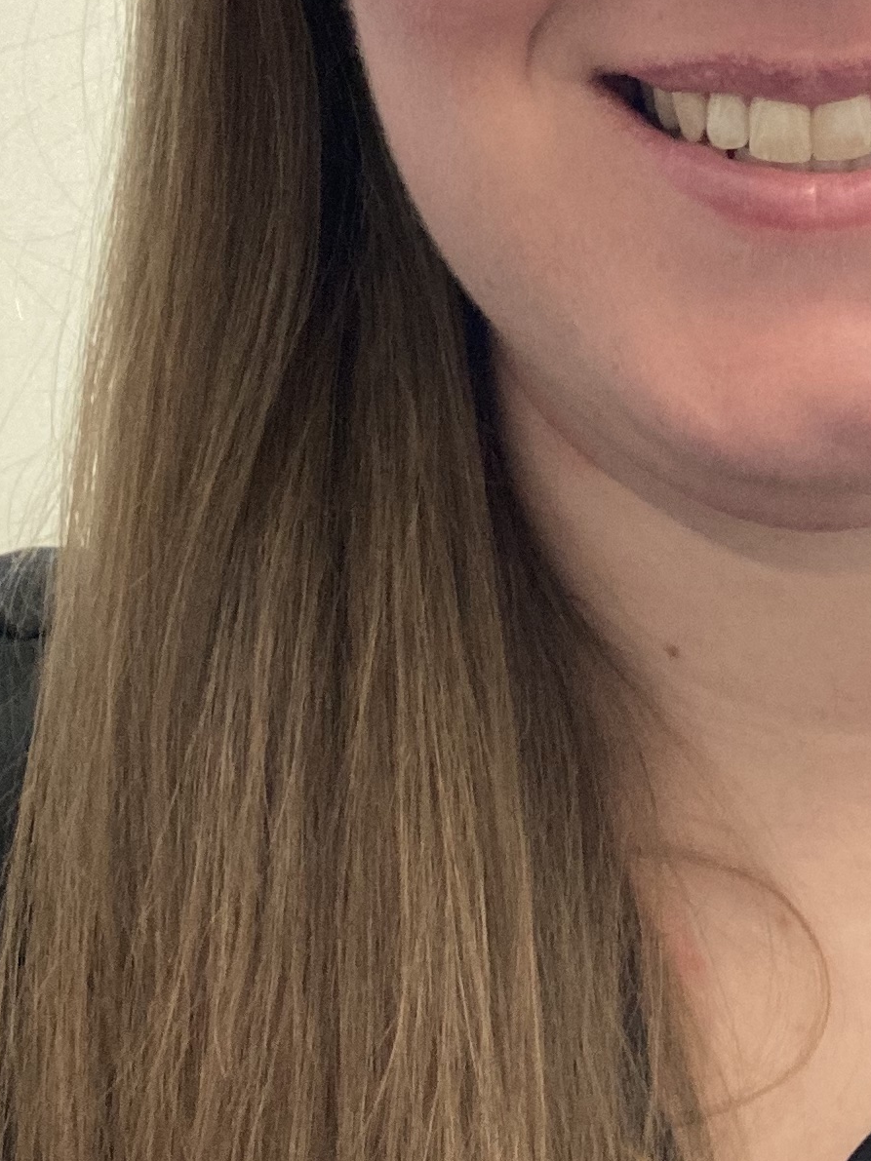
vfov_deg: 23.3
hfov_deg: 17.4
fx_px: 2785
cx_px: 830
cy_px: 260
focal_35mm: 83
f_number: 2.2
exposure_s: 1/60
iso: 250
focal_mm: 2.87
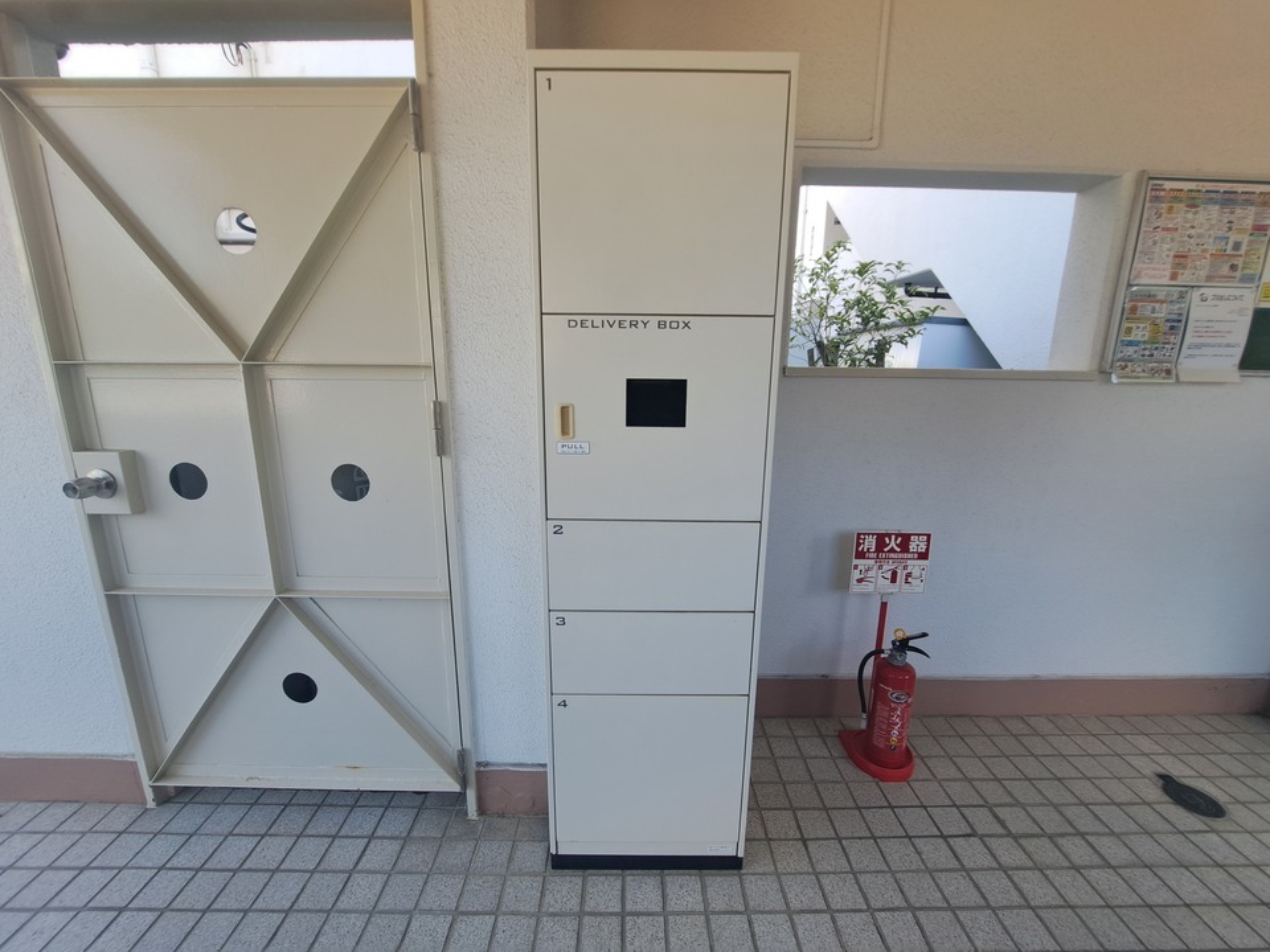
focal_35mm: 13
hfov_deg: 106.2
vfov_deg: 89.9
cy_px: 476
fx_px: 477
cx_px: 635
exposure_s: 1/100
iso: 50
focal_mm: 1.74
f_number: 2.2
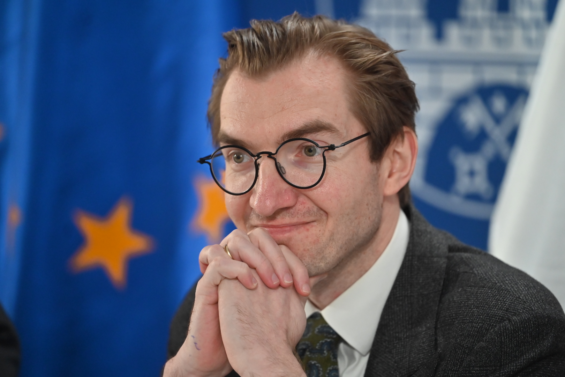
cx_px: 282
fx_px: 2825
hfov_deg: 11.4
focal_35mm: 180
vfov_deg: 7.6
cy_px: 188
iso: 2500
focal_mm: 180
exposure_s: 1/400
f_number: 2.8
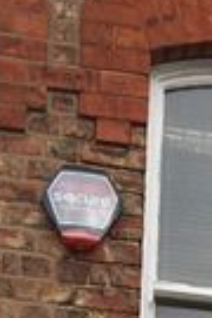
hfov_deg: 5.2
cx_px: 515
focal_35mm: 254
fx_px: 2243
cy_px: 912
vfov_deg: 7.3
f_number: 2.2
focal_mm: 4.15
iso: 25
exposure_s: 1/523
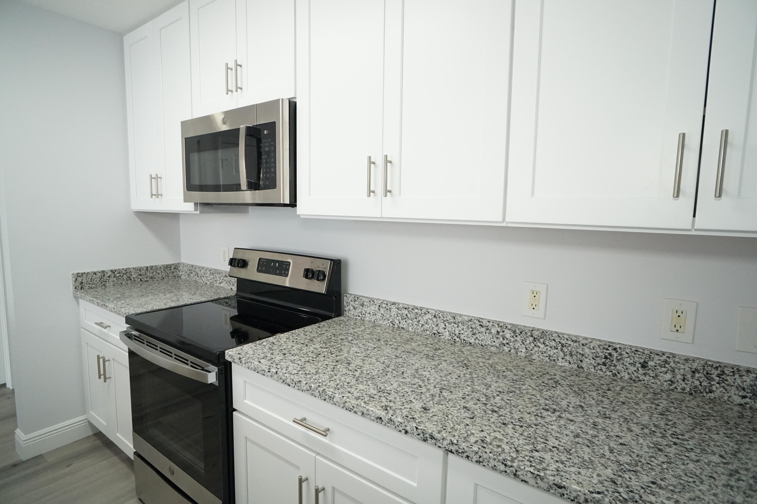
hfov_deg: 73.7
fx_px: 505
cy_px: 252
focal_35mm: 24
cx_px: 378
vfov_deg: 53.1
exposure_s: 1/250
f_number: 5.6
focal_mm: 16
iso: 2000
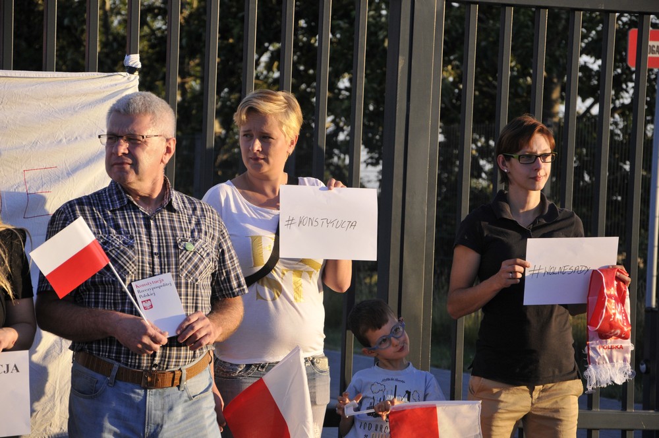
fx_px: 2331
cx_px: 330
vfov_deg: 10.7
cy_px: 219
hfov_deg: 16.1
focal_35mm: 128
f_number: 5.6
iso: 500
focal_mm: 85
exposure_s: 1/800
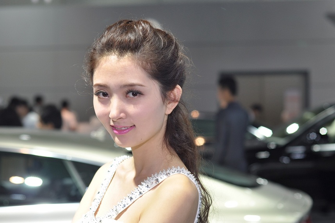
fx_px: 697
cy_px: 112
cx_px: 168
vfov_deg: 18.1
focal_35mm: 75
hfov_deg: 27.0
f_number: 3.2
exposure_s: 1/200
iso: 200
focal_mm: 50
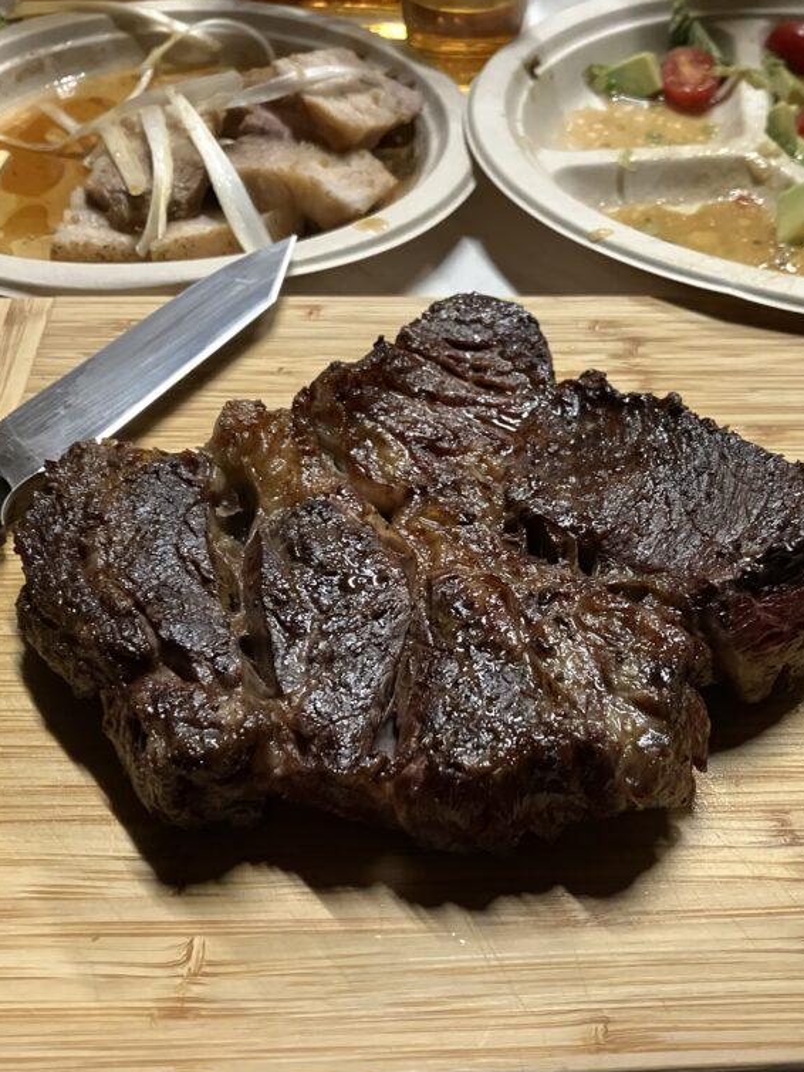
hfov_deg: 37.6
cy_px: 538
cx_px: 472
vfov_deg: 49.0
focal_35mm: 38
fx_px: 1177
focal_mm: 3.99
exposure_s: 1/30
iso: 640
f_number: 1.8
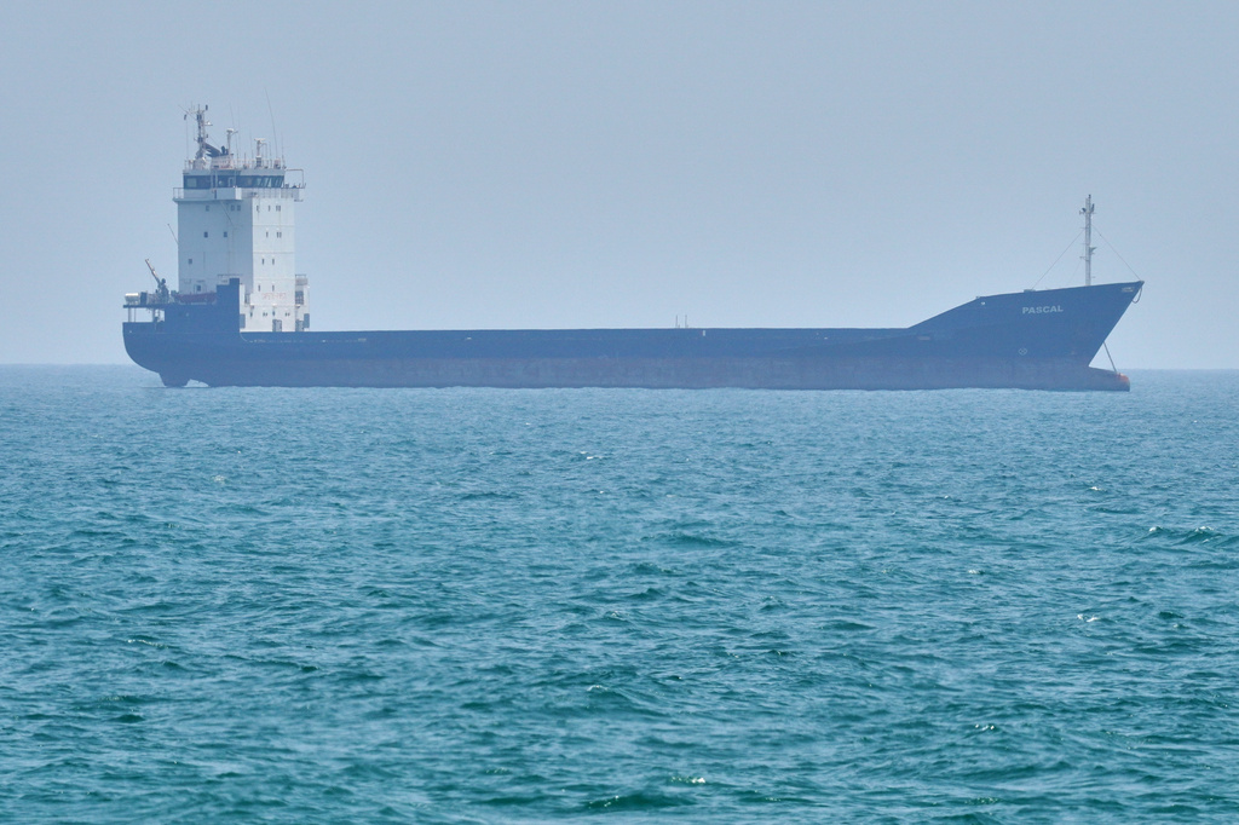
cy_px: 412
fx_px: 23532
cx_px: 620
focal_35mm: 684
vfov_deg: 2.0
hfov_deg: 3.0
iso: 200
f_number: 11
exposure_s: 1/750
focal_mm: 456
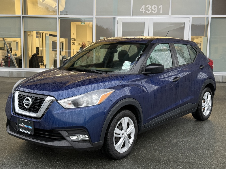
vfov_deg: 30.3
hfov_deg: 39.7
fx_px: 313
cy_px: 84
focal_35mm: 48
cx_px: 113
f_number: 1.78
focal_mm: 6.76
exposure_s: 1/60
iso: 100
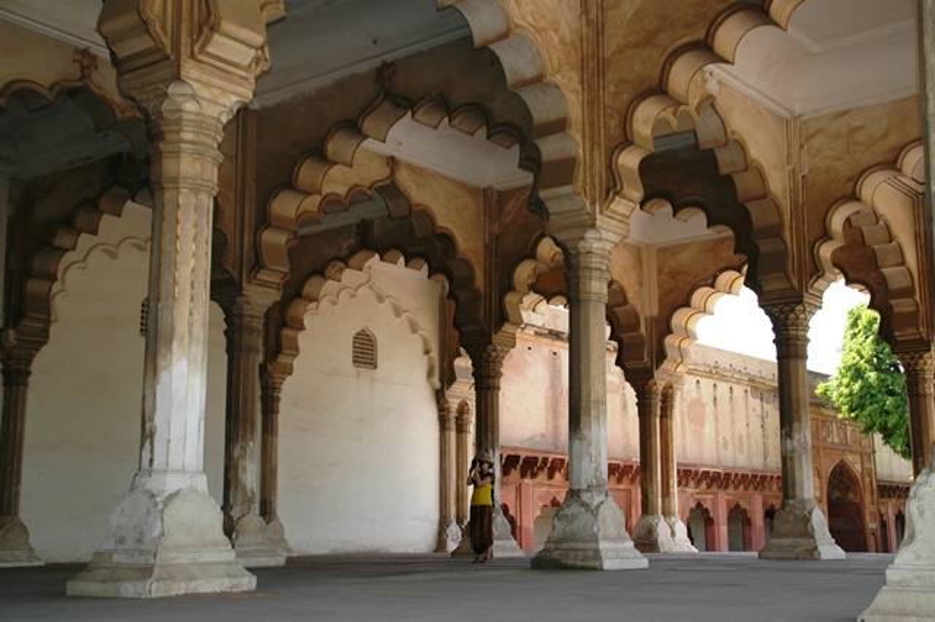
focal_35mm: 48
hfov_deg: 41.1
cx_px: 468
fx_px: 1246
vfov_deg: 28.0
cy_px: 311
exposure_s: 1/500
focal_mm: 32
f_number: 4.2
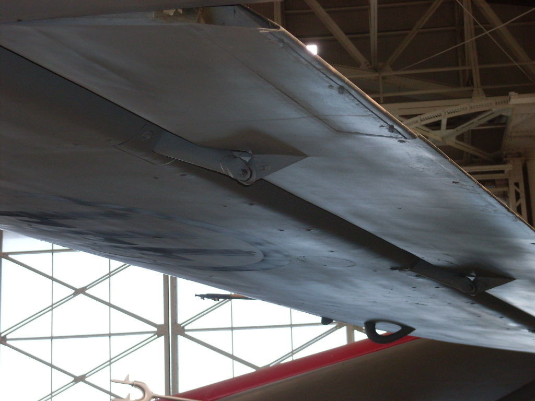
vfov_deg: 14.4
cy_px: 200
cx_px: 268
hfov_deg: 19.1
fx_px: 1592
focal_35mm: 103
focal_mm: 17.1
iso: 100
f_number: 4.8
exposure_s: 1/60
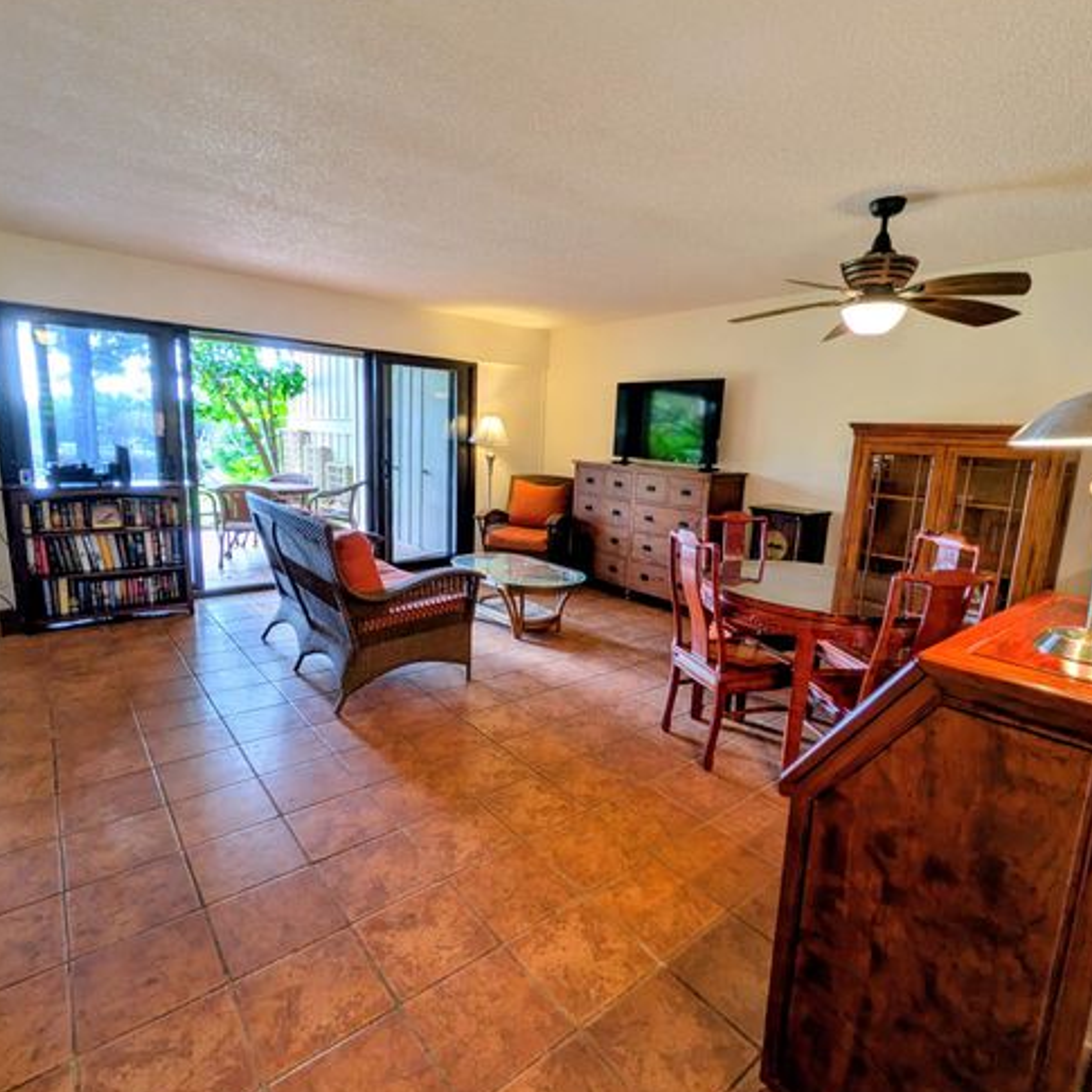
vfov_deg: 84.0
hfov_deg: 84.0
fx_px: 607
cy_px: 538
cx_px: 552
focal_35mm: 17
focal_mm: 1.83
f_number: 2.2
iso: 122
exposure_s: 1/100
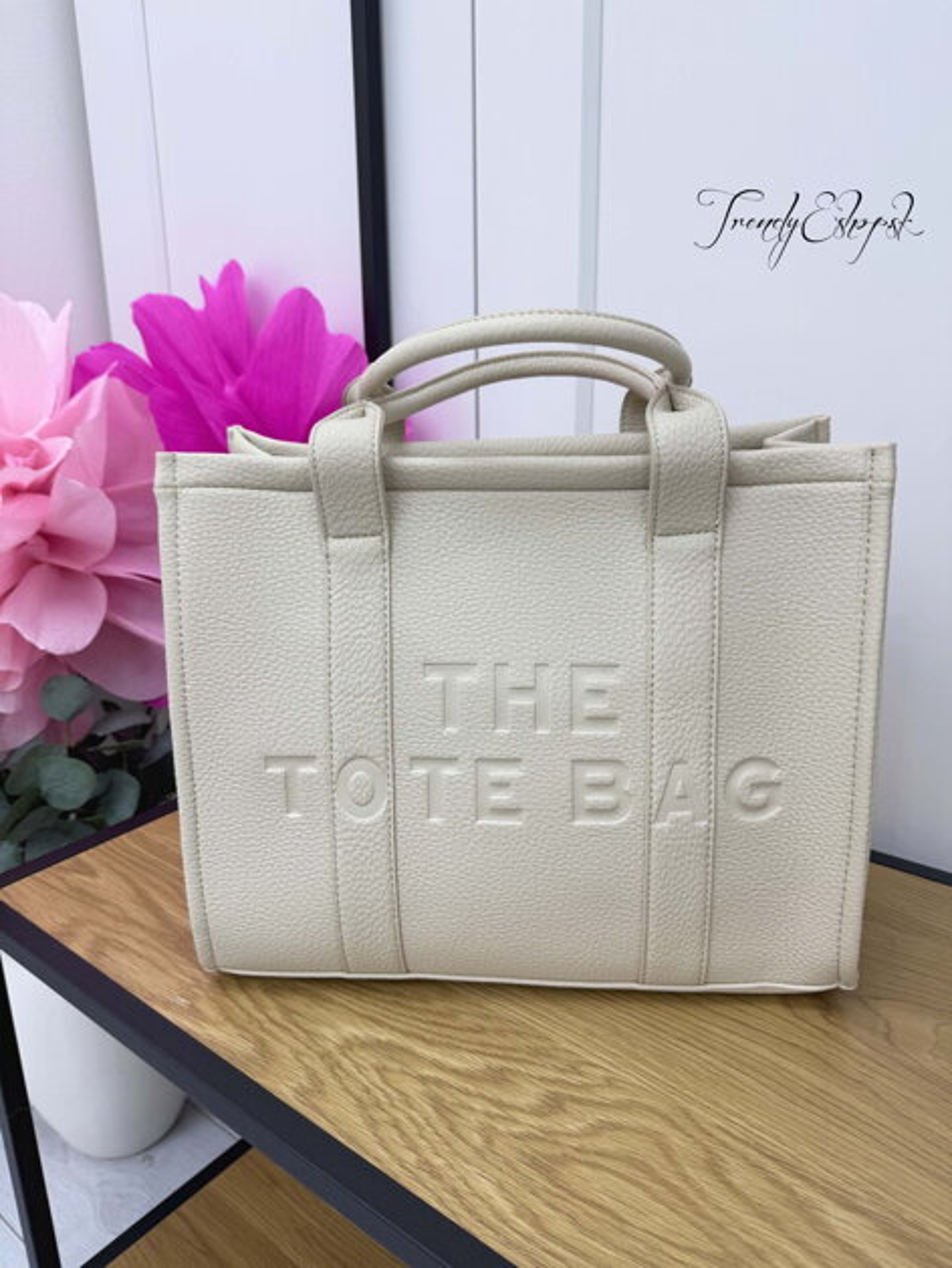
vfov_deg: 71.6
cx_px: 476
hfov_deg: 56.8
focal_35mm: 24
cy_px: 634
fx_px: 880
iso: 50
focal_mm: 6.76
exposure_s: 1/121
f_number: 1.78
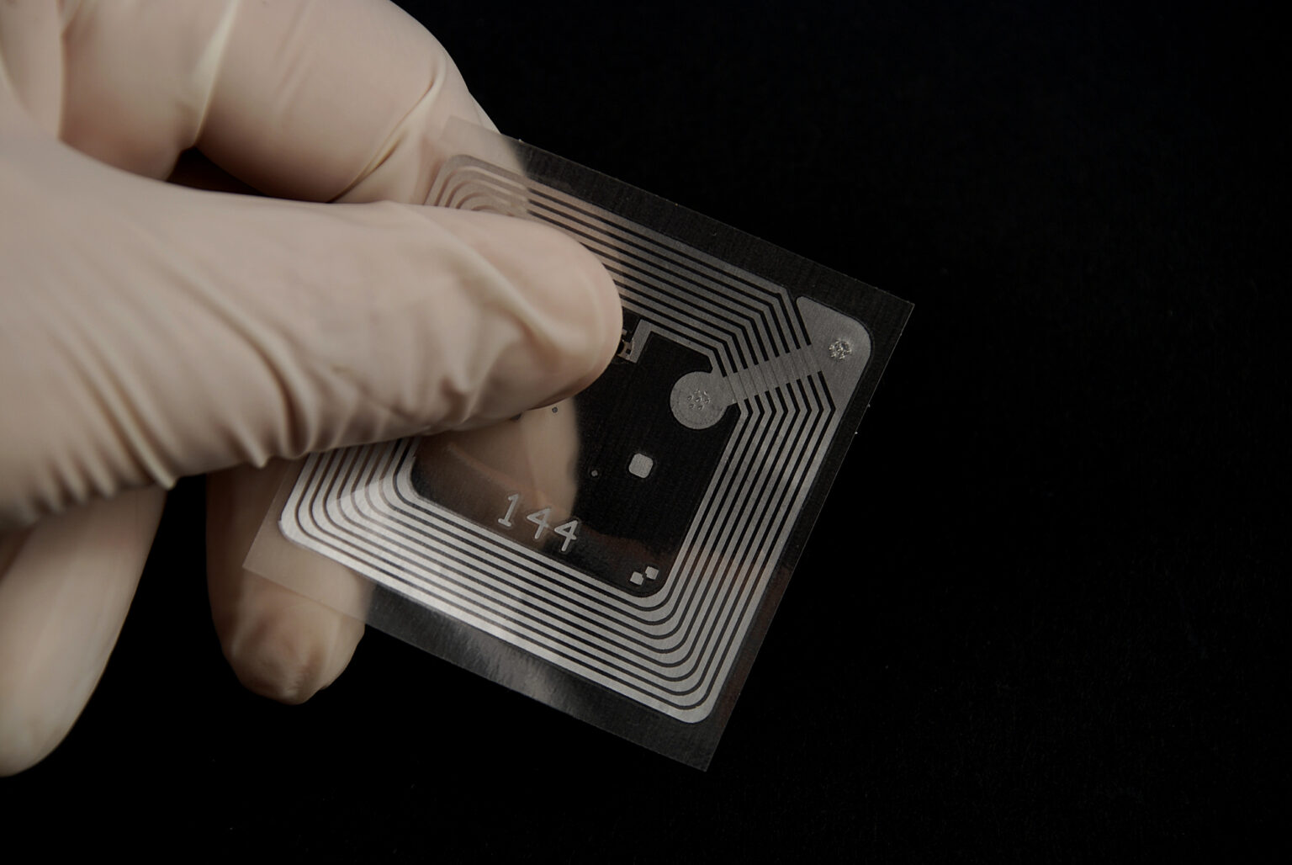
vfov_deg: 10.8
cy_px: 432
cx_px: 646
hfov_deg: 16.1
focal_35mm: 128
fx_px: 4581
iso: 100
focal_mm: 85
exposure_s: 1/10
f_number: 8
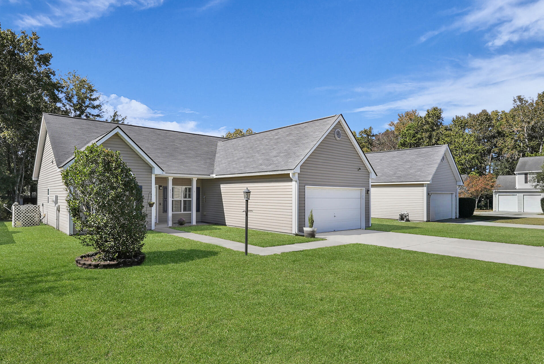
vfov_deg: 59.5
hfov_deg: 80.3
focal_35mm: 21
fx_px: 317
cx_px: 219
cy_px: 190
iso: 320
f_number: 9
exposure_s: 1/400
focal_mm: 16
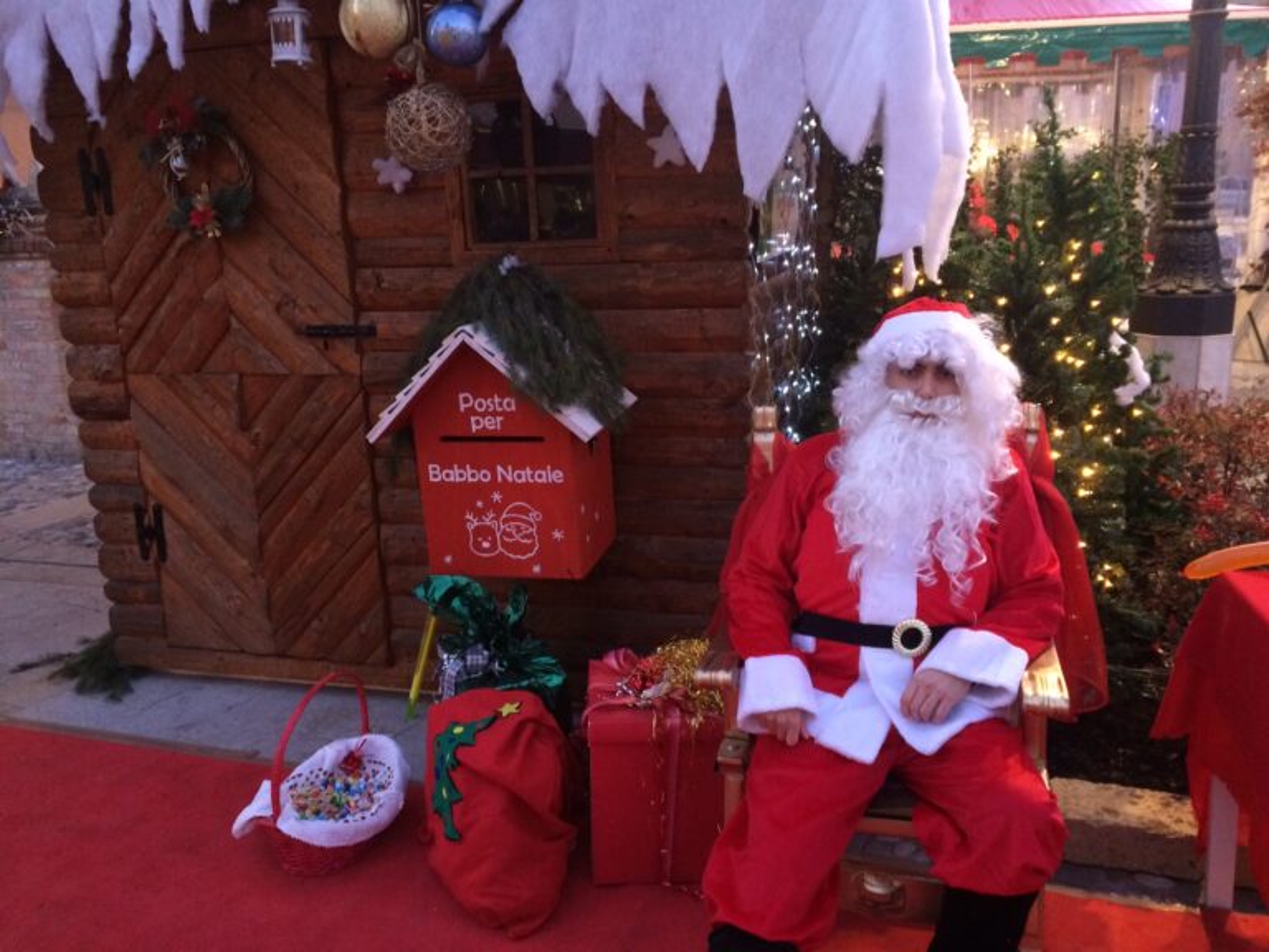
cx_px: 634
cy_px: 476
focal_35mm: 29
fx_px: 1063
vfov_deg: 48.2
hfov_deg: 61.7
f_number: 2.2
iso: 250
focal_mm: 4.15
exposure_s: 1/20
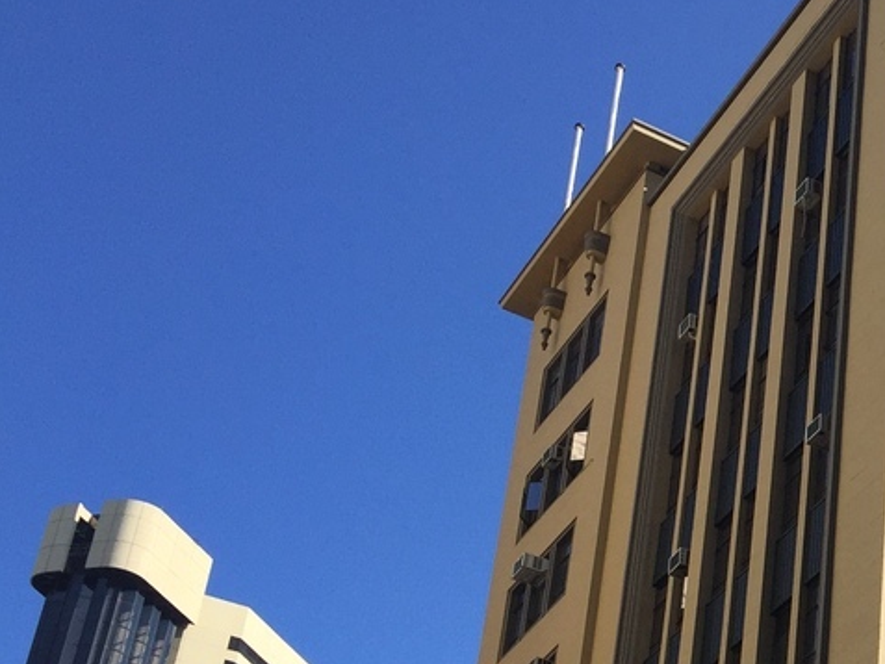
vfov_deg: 19.6
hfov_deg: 24.1
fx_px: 1867
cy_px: 670
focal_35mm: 73
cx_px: 1080
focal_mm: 4.15
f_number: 2.2
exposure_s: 1/2475
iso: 32
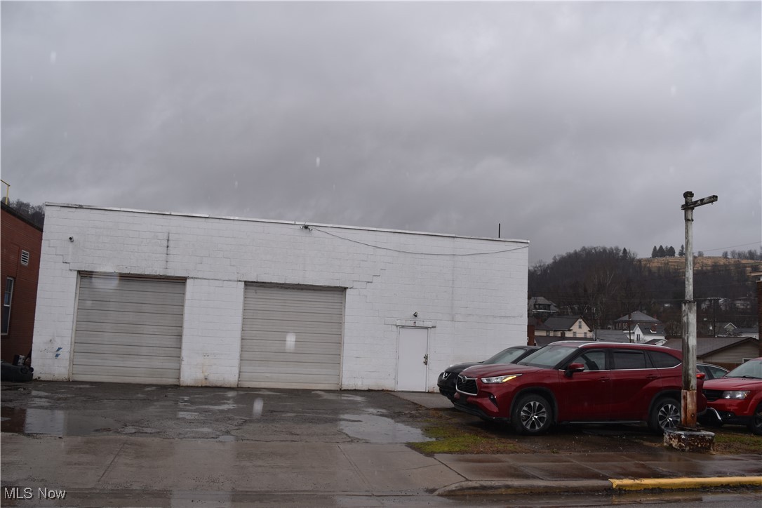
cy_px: 254
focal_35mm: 32
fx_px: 667
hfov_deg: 59.5
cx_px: 381
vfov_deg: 41.7
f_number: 5.6
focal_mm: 21
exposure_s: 1/125
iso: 110
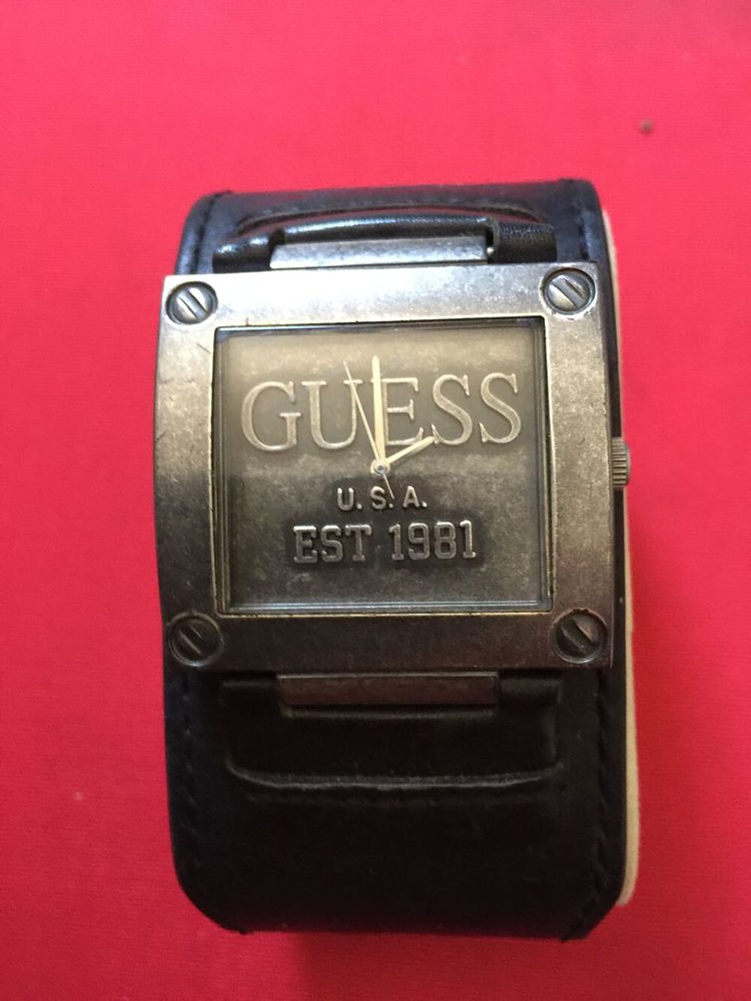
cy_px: 500
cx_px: 376
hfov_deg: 48.2
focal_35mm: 29
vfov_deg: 61.7
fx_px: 839
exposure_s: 1/10
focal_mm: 4.15
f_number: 2.2
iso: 125
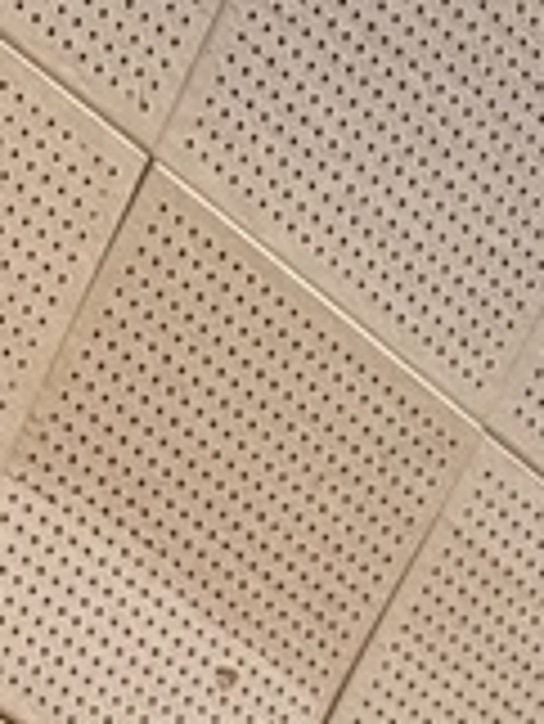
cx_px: -261
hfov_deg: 8.8
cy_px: 2293
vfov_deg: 9.1
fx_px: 3453
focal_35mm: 165
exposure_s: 1/60
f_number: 1.6
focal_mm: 5.96
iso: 200
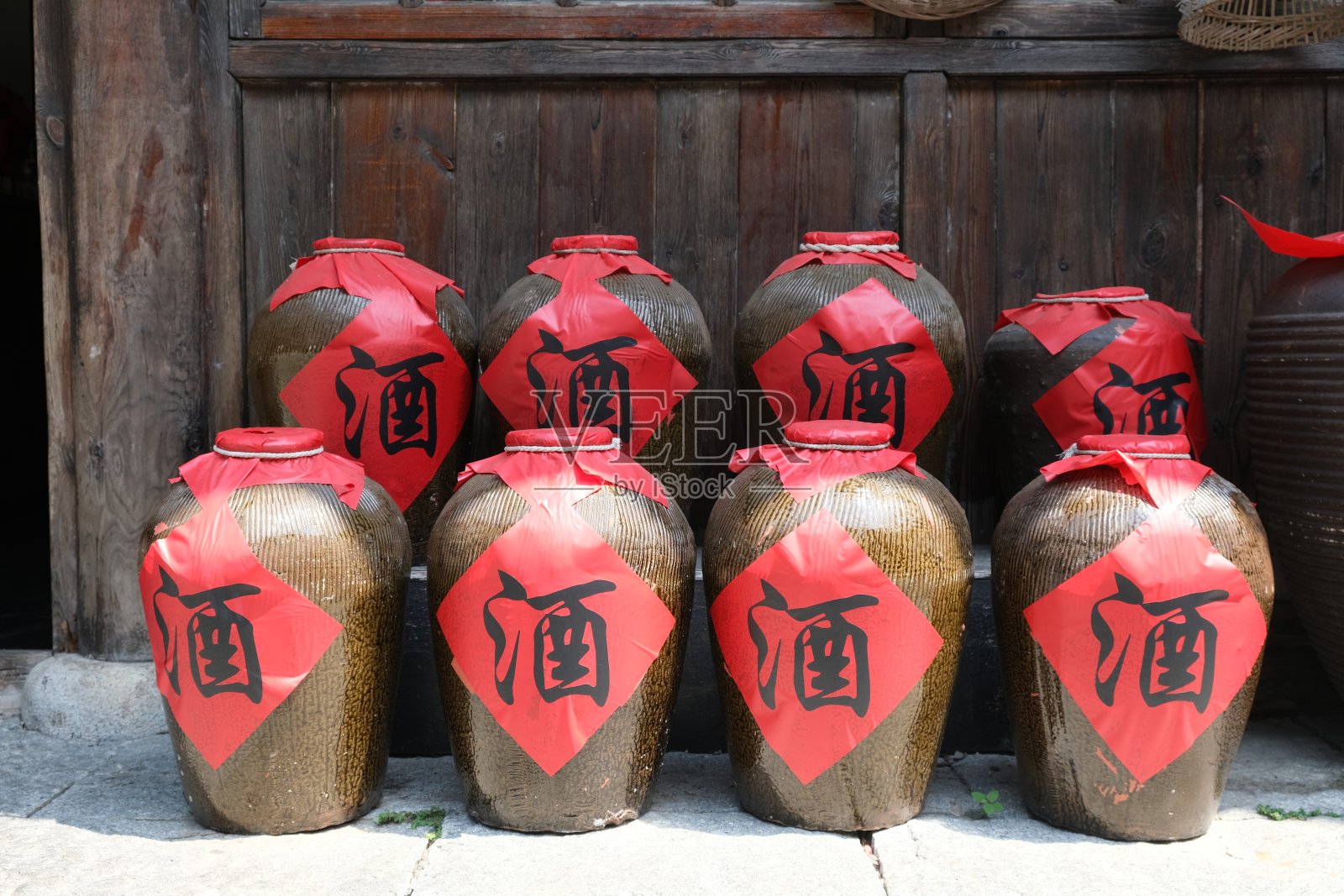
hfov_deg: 48.5
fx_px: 1493
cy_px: 448
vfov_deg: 33.4
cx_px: 672
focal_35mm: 40
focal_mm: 26.5
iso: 320
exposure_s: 1/170
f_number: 5.6
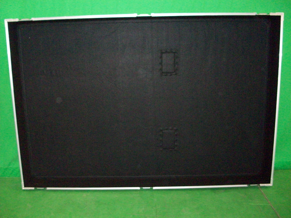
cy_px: 109
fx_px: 286
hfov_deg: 54.0
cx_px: 146
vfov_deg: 41.8
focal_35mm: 34
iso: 320
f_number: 2.8
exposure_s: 1/60
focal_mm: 5.7
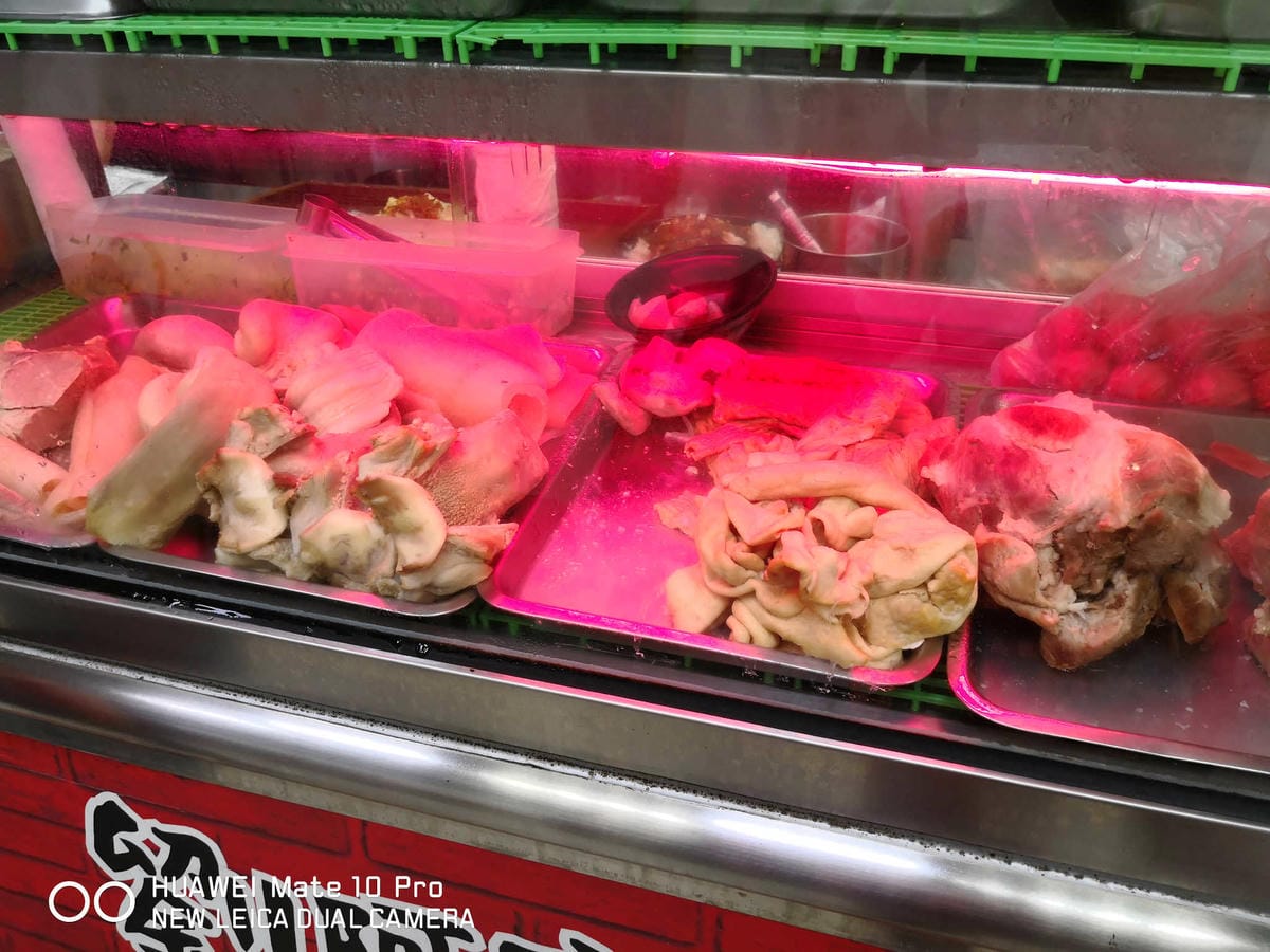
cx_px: 635
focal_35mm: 27
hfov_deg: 65.3
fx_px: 991
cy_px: 476
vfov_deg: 51.4
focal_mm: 3.95
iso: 80
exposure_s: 1/60
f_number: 1.6
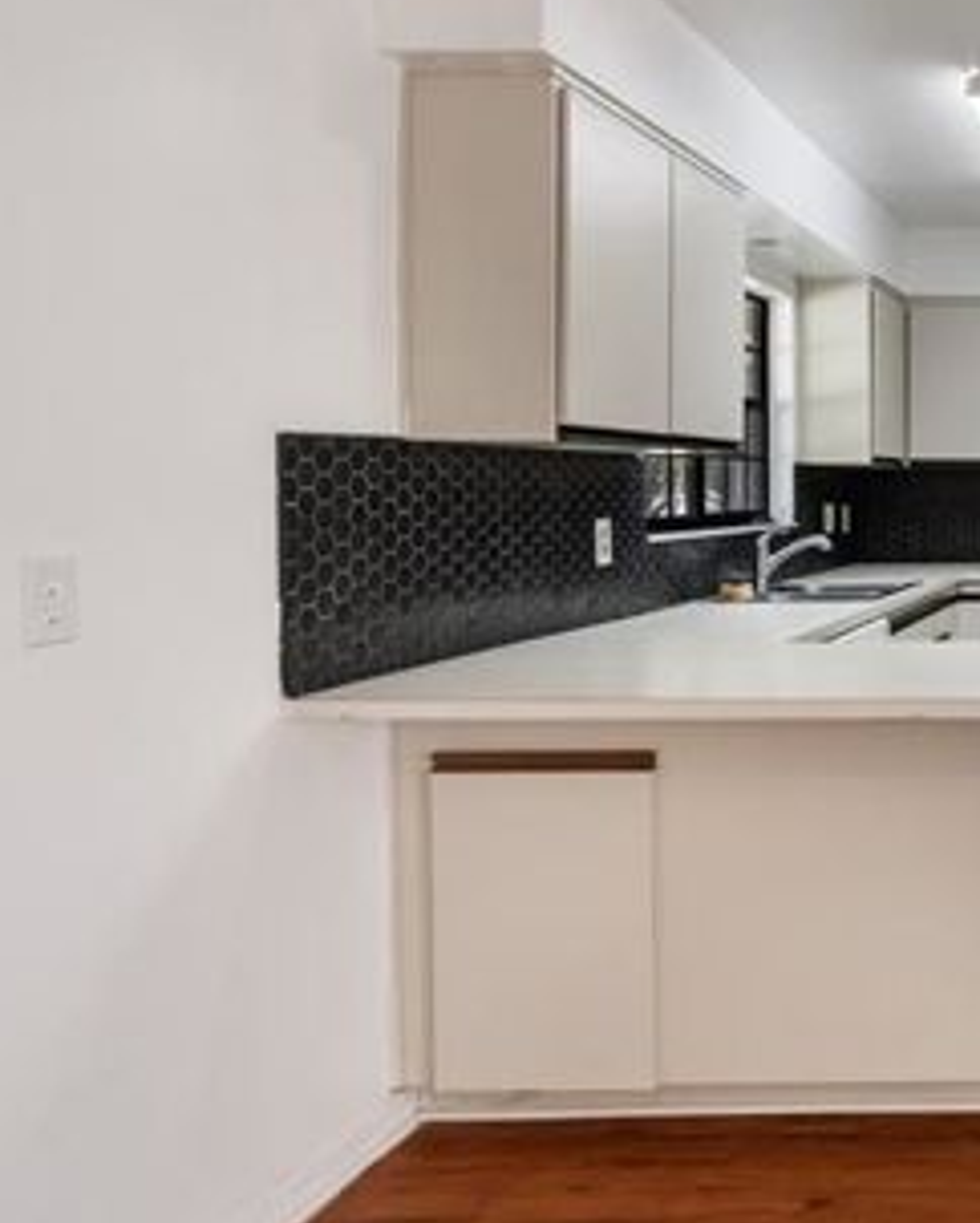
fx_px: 1268
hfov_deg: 33.9
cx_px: 1185
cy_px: 496
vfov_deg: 51.2
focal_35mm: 35
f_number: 13
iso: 250
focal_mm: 16
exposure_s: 1/1.67
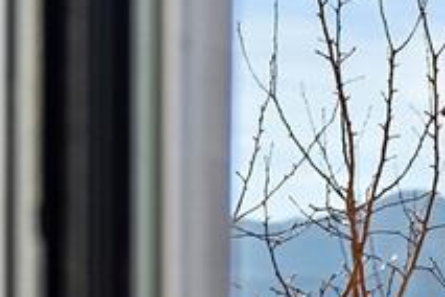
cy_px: 402
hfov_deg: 11.1
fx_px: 2077
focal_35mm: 168
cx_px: 888
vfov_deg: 8.1
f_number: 2.8
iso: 100
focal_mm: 35
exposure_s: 1/500
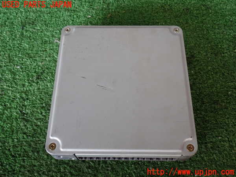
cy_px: 88
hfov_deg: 51.4
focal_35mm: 36
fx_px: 245
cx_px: 118
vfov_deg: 39.7
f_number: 2.5
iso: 200
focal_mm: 6.37
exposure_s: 1/50
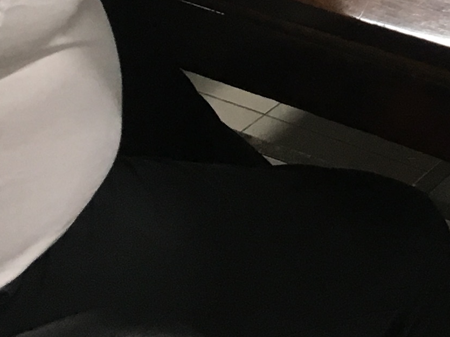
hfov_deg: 13.3
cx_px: 675
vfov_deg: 9.7
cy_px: -384
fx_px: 1820
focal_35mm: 140
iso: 80
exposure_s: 1/30
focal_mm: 4.15
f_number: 2.2
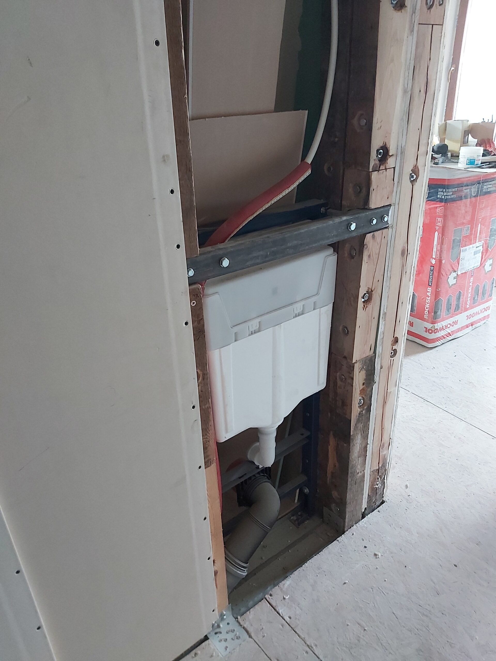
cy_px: 330
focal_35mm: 26
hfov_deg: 53.1
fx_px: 497
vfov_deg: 67.3
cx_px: 248
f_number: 1.7
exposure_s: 1/33
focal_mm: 3.92
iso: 320
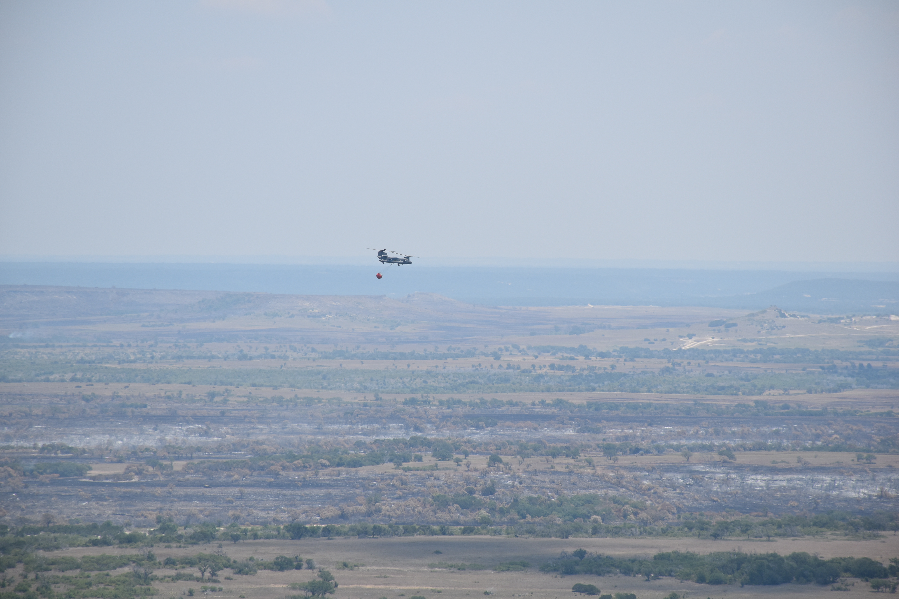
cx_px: 449
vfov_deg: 6.3
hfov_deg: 9.4
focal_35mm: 218
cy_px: 297
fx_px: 5443
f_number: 7.1
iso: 200
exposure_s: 1/800
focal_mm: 140
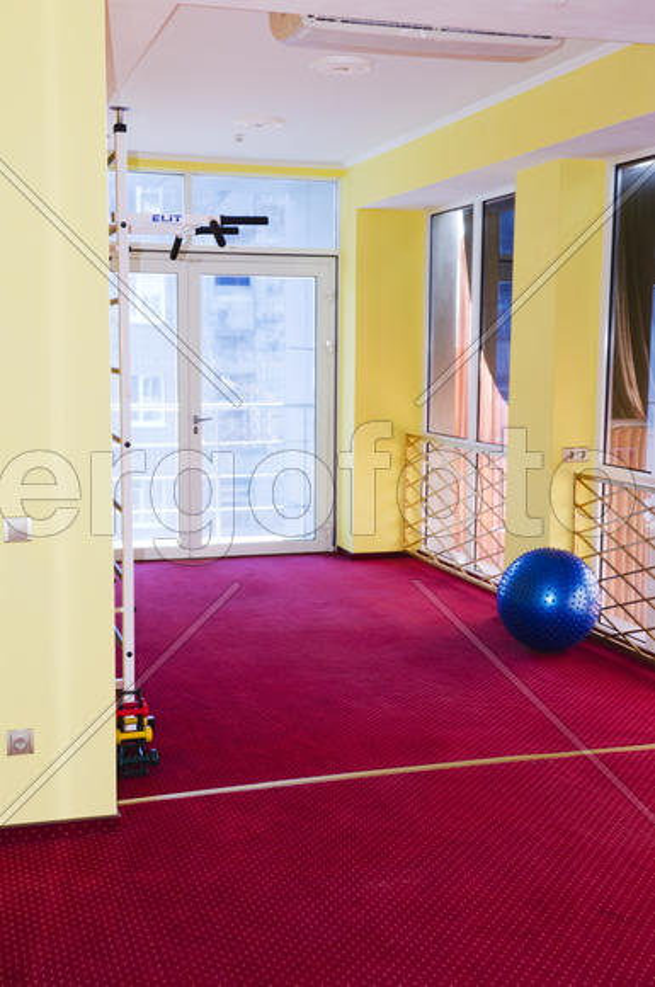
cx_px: 328
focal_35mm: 42
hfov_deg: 31.8
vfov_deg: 46.5
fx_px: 1150
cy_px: 494
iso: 800
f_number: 3.5
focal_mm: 28
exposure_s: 1/60
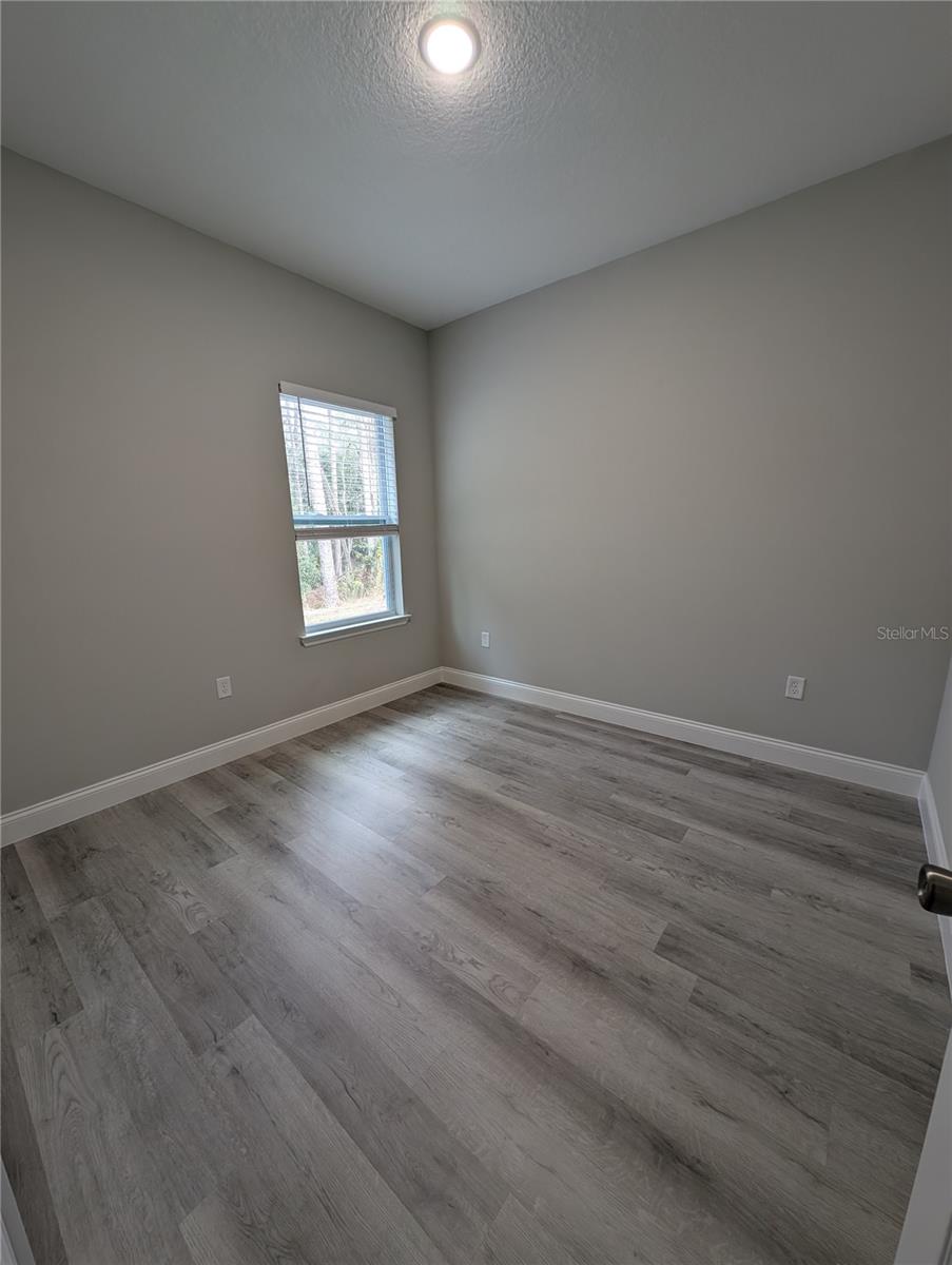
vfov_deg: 110.5
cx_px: 476
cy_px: 632
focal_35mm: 12
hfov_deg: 94.6
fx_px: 439
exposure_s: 1/30
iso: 40
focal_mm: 2.23
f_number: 1.95
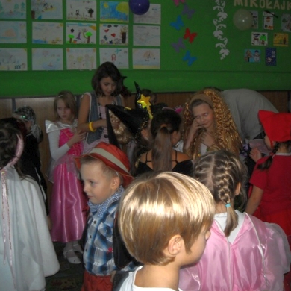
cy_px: 146
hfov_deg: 39.9
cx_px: 174
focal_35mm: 42
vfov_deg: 40.0
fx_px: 399
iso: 64
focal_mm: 5.7
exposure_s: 1/60
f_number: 2.8
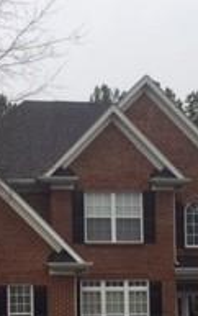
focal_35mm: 102
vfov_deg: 19.9
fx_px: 879
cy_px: 298
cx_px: 121
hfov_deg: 12.8
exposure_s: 1/306
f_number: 2.2
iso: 32
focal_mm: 4.15
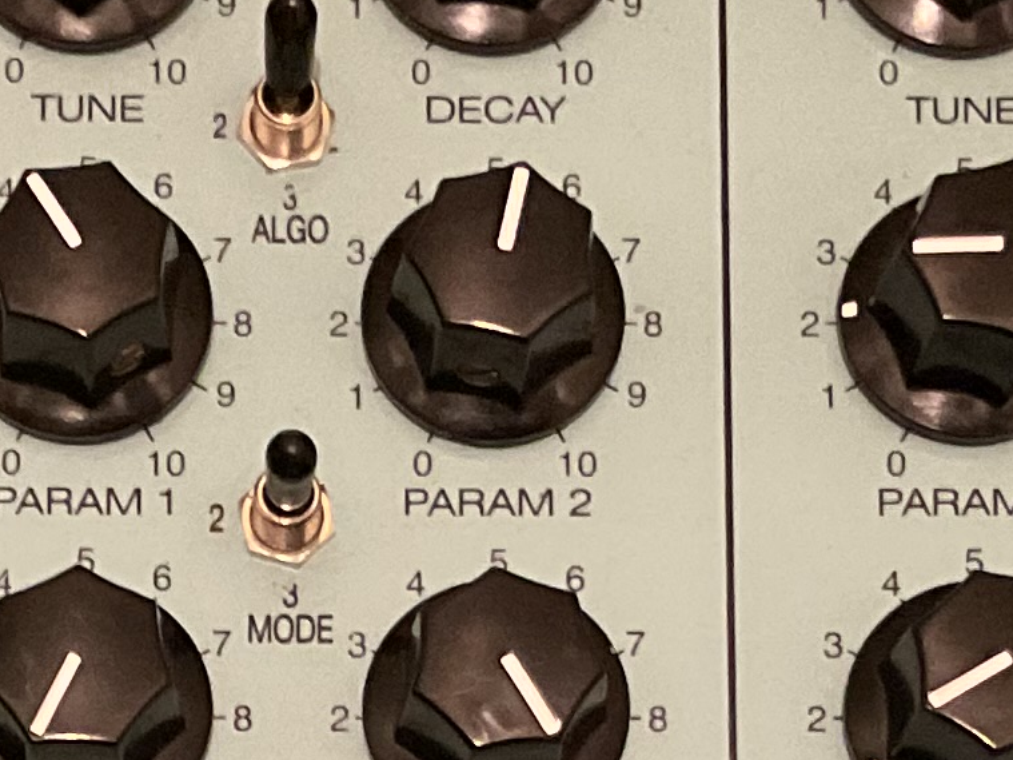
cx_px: 187
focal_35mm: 154
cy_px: 1396
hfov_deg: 12.8
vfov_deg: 9.2
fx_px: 4506
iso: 320
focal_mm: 3
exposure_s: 1/30
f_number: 1.8
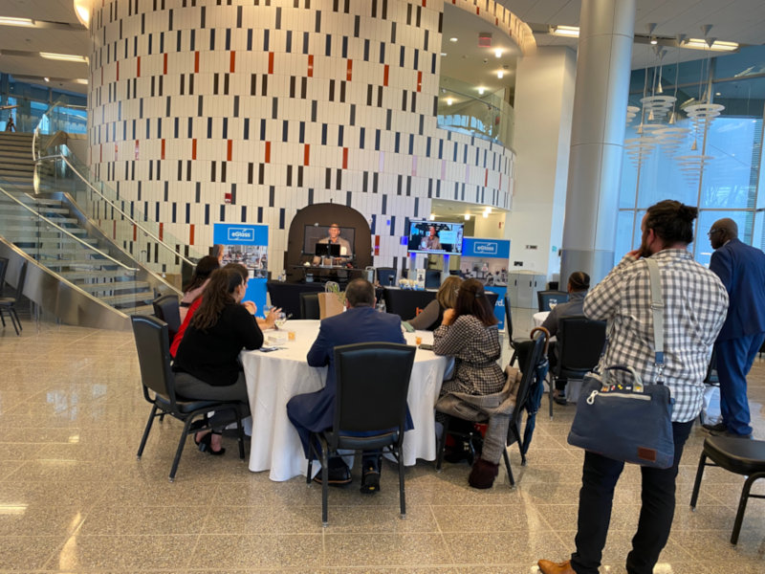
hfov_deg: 67.3
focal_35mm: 26
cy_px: 287
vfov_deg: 53.1
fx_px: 575
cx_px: 382
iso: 100
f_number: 1.8
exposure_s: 1/60
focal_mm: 4.25
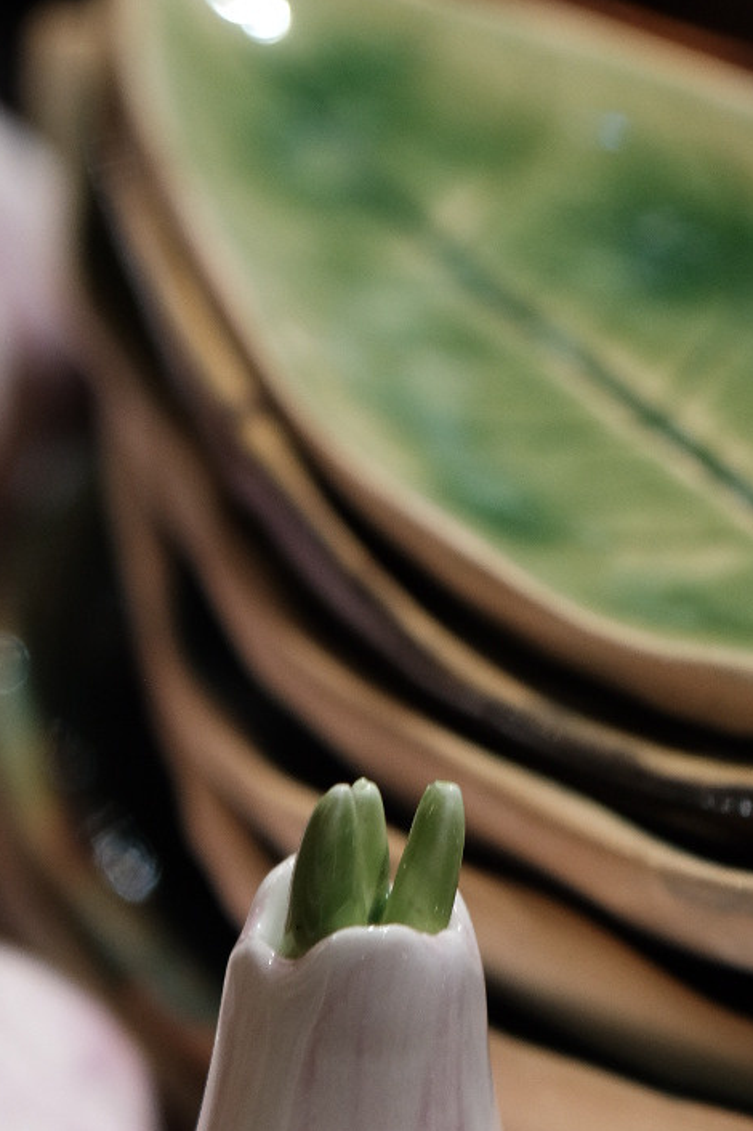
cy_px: 714
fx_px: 9484
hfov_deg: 4.5
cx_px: 144
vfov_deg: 6.8
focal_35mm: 302
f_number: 4
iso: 1000
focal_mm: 80
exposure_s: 1/30
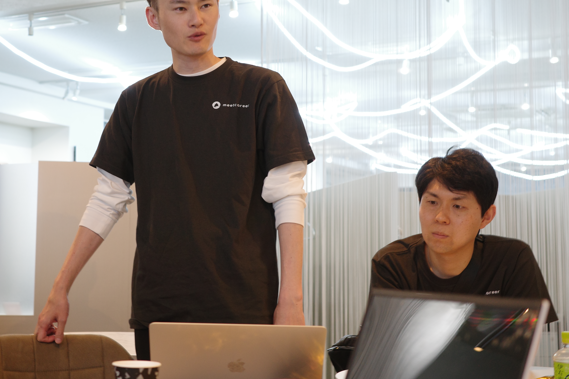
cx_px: 182
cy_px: 137
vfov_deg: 21.2
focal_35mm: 64
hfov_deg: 31.1
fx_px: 1011
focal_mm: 26
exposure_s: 1/40
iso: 400
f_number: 2.8
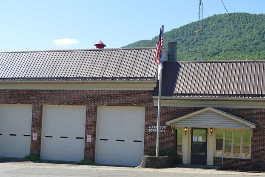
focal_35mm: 60
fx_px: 439
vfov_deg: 22.7
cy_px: 104
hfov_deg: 33.6
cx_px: 130
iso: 100
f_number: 8
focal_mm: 31
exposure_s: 1/250
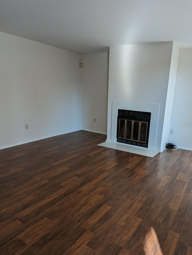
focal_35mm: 24
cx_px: 117
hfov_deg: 56.4
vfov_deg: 71.2
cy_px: 144
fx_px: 177
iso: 50
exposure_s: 1/228
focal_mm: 2.35
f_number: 2.2
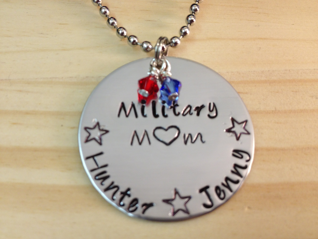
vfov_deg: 40.7
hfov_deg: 52.6
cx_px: 159
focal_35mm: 35
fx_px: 322
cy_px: 120
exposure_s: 1/60
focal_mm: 4.28
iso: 64
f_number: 2.4
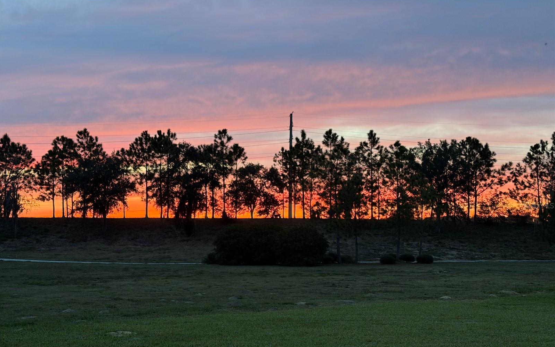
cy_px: 205
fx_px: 772
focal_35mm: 51
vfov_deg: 25.3
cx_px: 277
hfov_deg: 39.6
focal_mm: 6.76
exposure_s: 1/30
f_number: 1.78
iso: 500
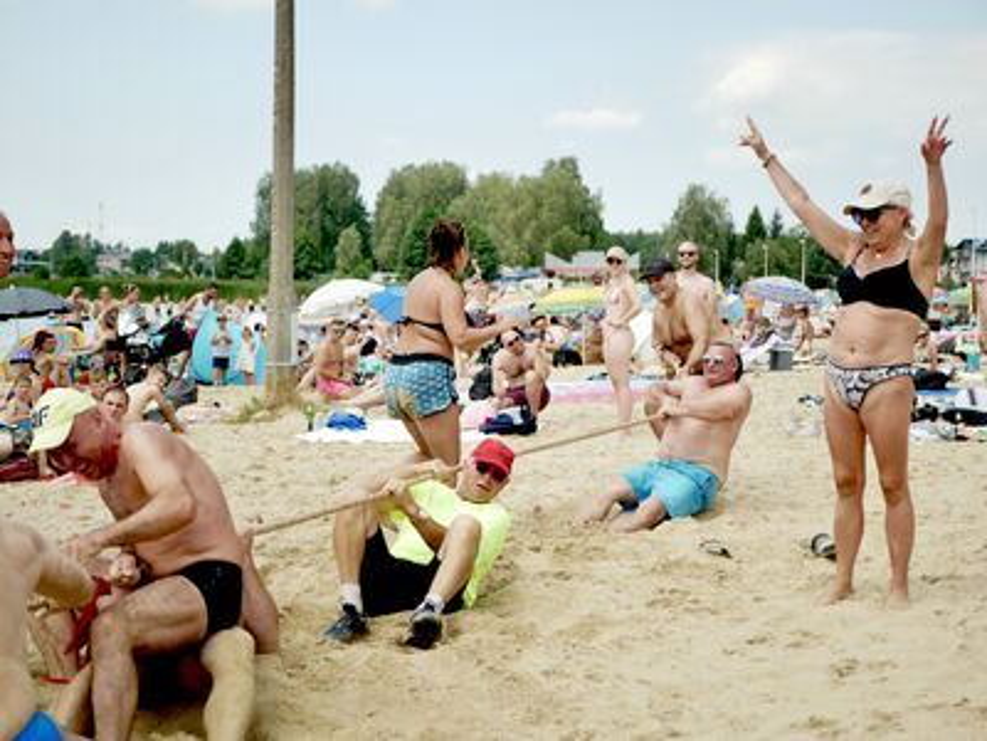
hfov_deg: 38.2
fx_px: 1426
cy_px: 370
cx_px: 494
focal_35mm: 50
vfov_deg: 29.1
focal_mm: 25
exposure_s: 1/640
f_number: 1.7
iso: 200
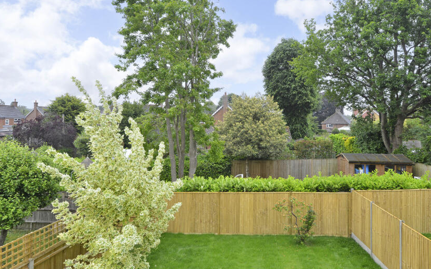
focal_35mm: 24
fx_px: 282
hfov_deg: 74.8
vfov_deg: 50.9
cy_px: 155
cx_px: 224
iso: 400
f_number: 14
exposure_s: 1/30
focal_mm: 19
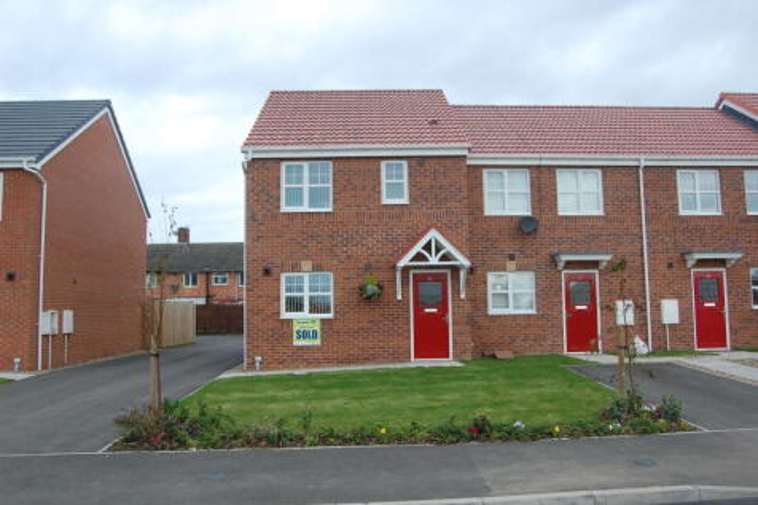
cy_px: 252
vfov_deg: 47.9
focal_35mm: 27
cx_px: 379
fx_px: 568
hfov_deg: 67.4
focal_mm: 18
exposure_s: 1/125
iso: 400
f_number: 5.6
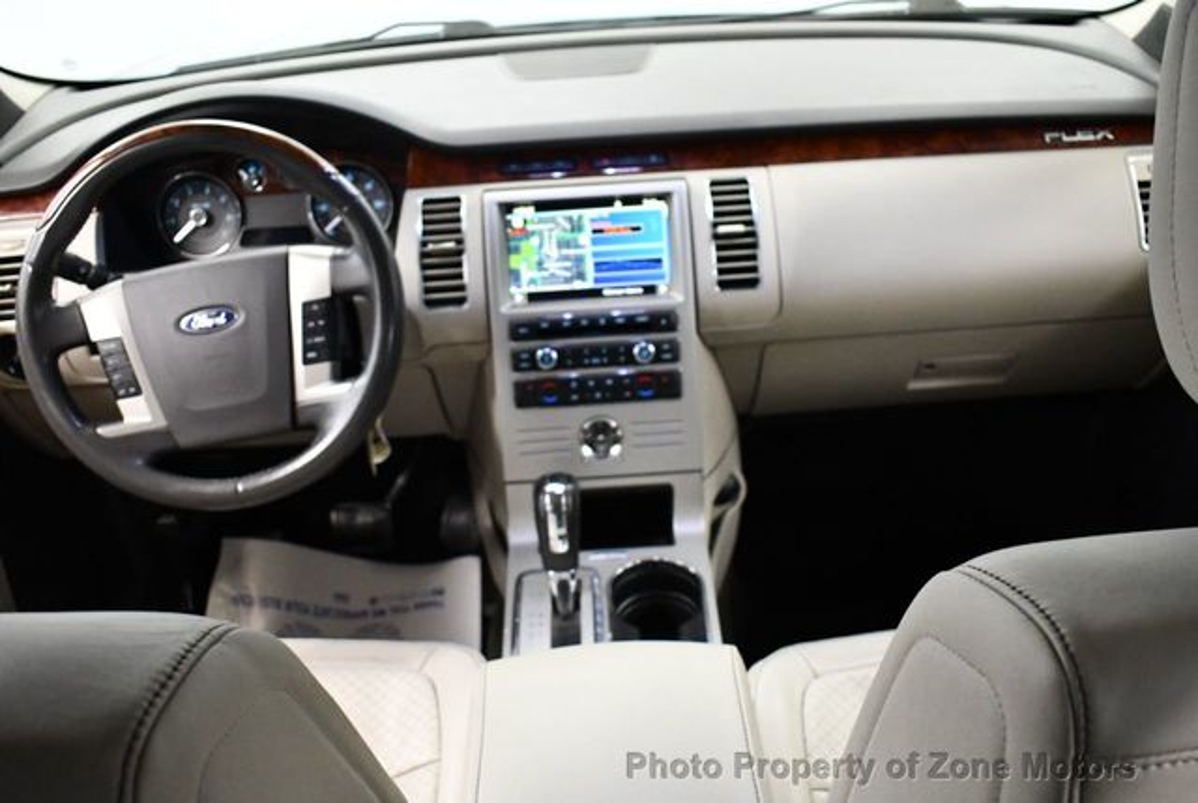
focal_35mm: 36
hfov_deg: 53.1
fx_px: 1200
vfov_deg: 37.0
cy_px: 402
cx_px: 599
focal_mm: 18
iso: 3200
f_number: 3.5
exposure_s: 1/80
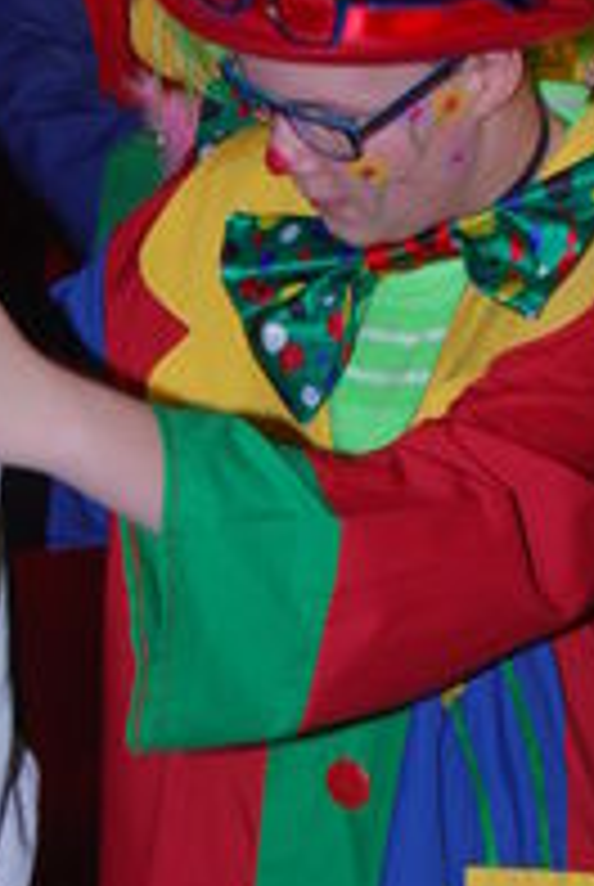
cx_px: 288
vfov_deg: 14.0
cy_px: 702
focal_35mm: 146
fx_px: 3601
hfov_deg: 9.4
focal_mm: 30
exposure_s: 1/60
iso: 200
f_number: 4.2
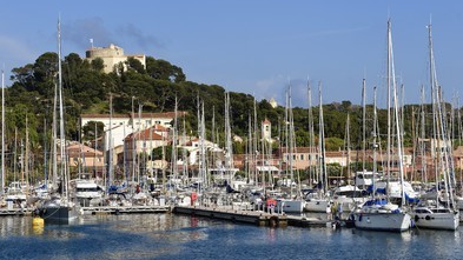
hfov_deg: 20.7
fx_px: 1264
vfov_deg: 11.8
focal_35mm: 103
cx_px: 238
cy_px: 131
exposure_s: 1/800
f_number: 8
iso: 200
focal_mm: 92
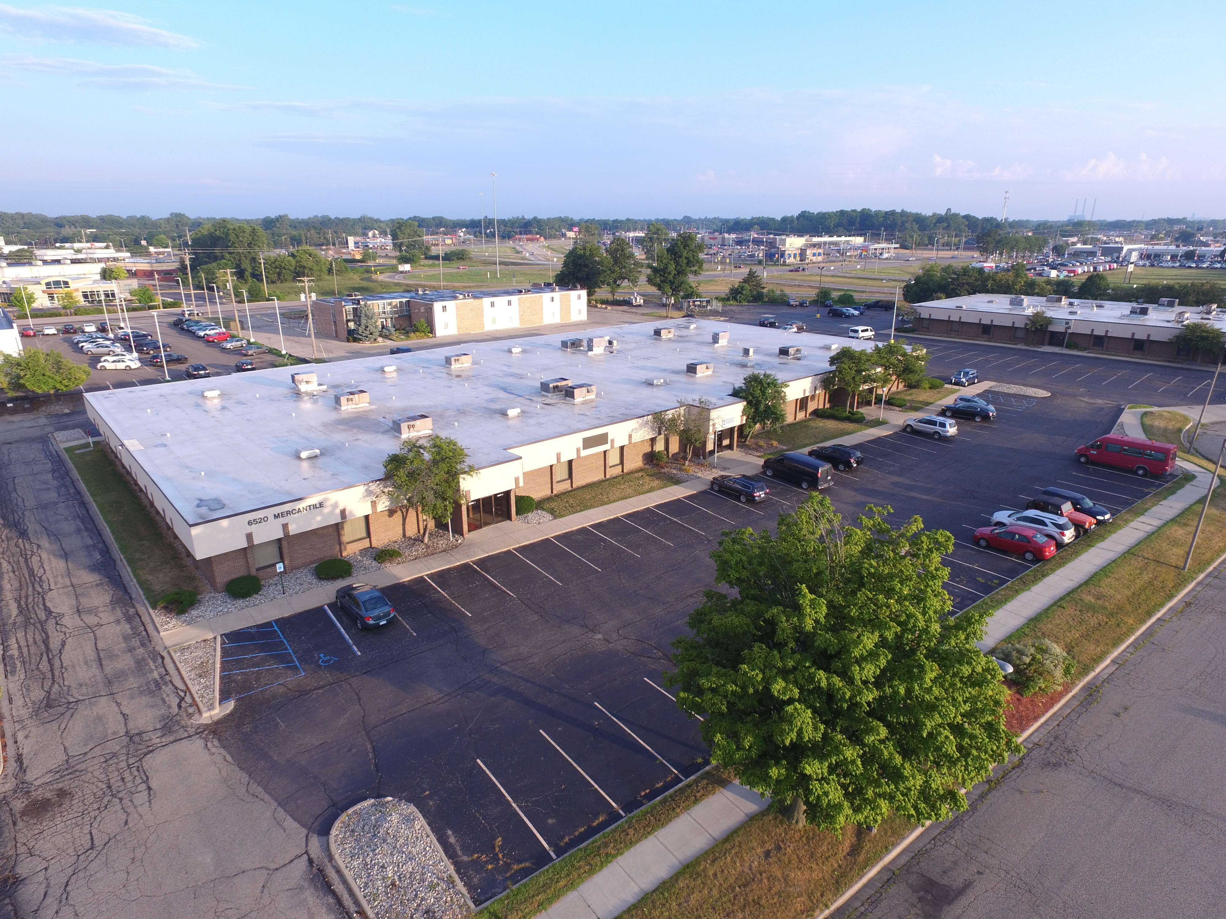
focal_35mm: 20
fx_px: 708
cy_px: 460
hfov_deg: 81.7
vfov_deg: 66.0
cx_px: 613
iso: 100
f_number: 2.8
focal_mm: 3.61
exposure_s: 1/200
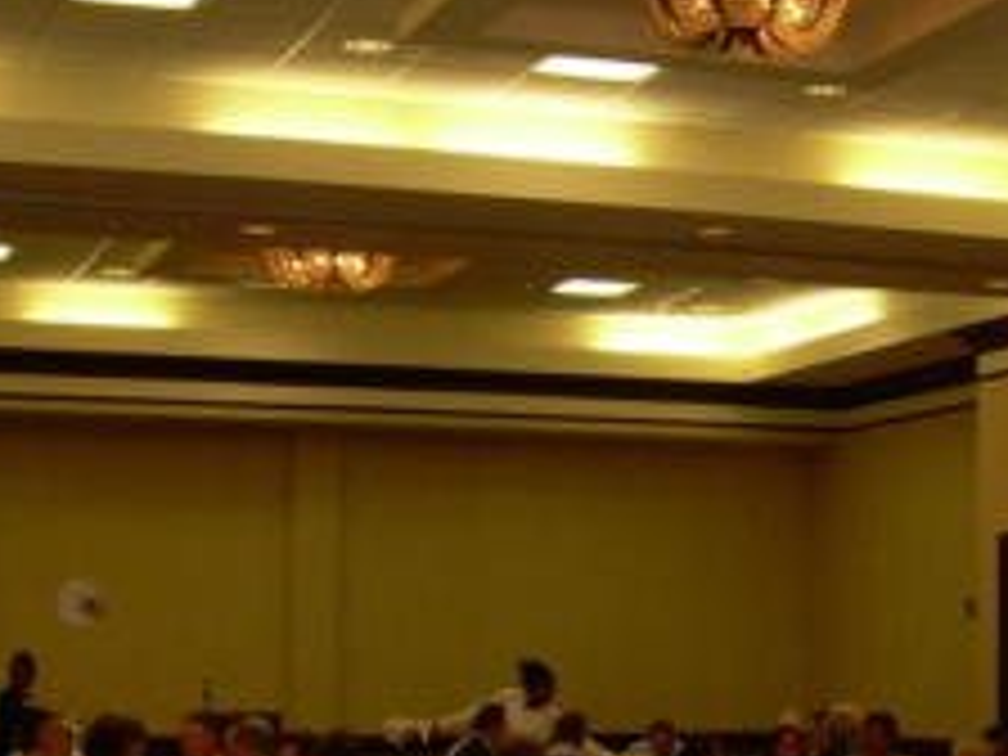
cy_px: 664
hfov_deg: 22.7
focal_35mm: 85
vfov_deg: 17.1
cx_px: 788
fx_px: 2475
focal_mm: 6.3
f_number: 2.8
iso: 109
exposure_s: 1/60
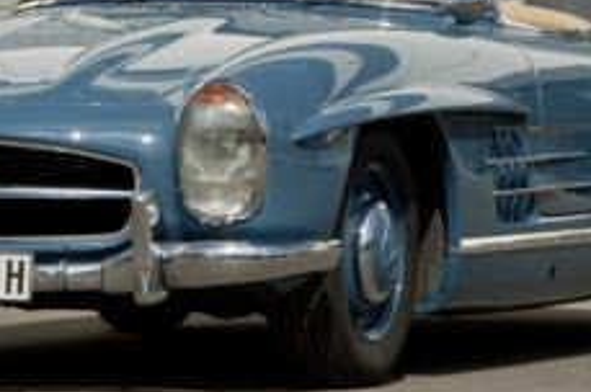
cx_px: 160
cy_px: -68
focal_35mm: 413
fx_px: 6770
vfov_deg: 3.3
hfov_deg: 5.0
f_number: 16
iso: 100
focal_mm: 160
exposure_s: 1/100
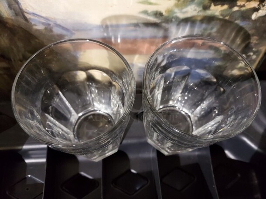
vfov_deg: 53.1
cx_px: 133
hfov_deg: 67.3
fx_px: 200
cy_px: 100
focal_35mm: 26
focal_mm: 4.3
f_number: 1.5
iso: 640
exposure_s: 1/30
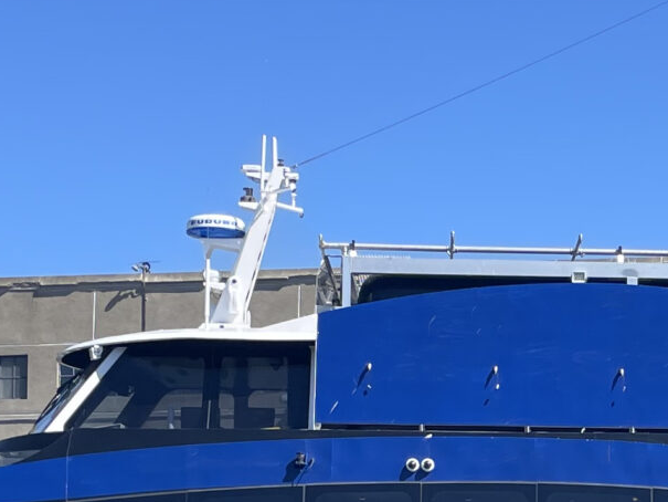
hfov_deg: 17.7
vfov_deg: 13.4
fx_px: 2123
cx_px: 561
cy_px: 435
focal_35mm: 110
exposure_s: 1/2304
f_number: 1.6
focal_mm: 4.2
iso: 32
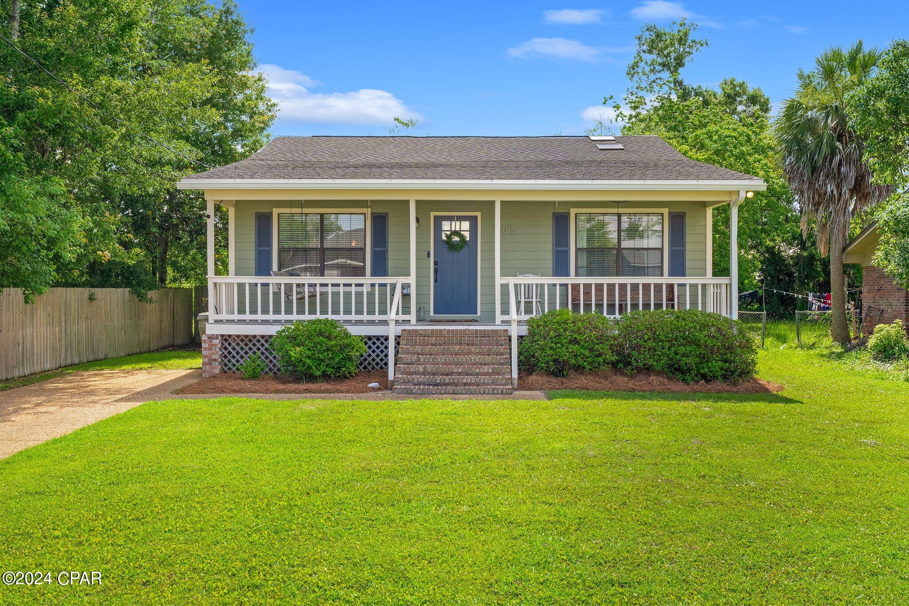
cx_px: 454
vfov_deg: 36.9
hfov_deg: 53.1
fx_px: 909
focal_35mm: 36
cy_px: 303
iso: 500
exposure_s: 1/160
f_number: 10
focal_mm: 24
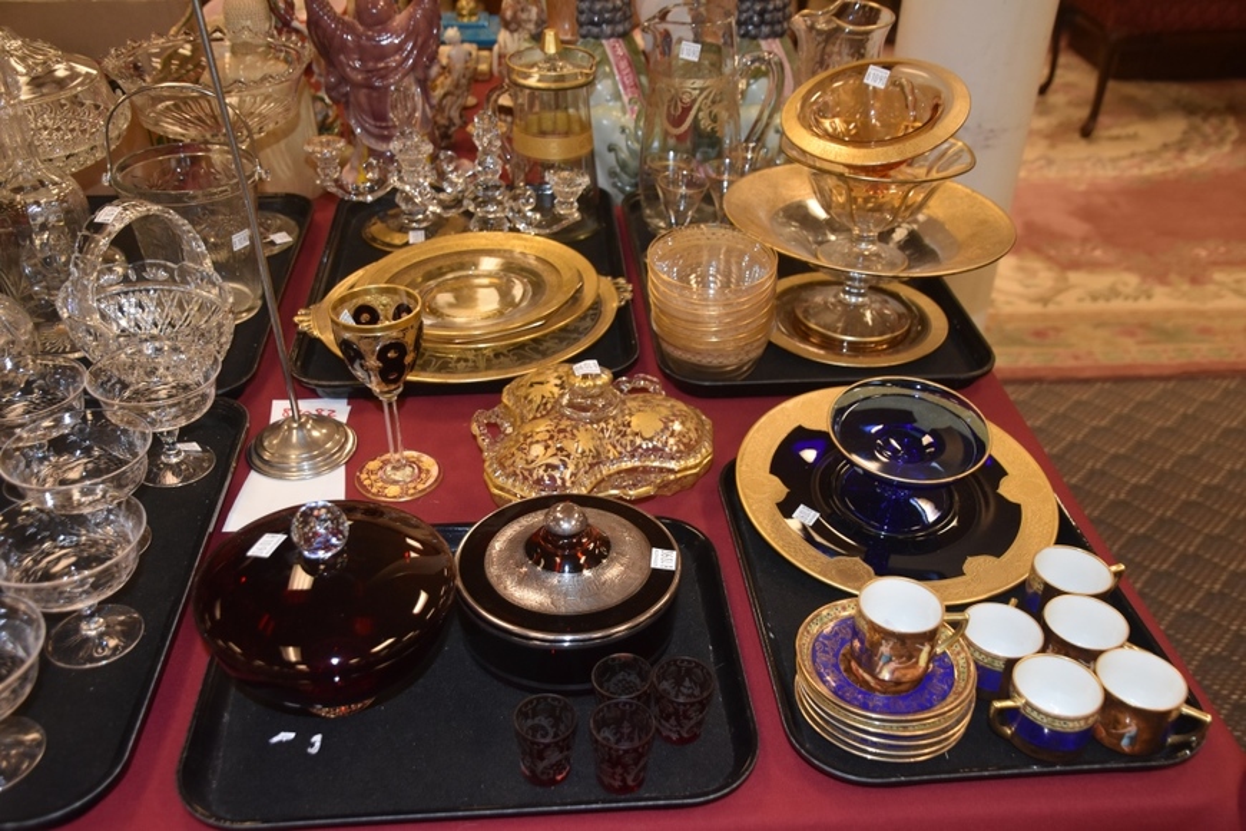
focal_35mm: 33
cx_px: 623
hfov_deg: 57.2
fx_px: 1142
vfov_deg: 40.0
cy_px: 416
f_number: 3.5
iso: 1000
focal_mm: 22
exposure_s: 1/60
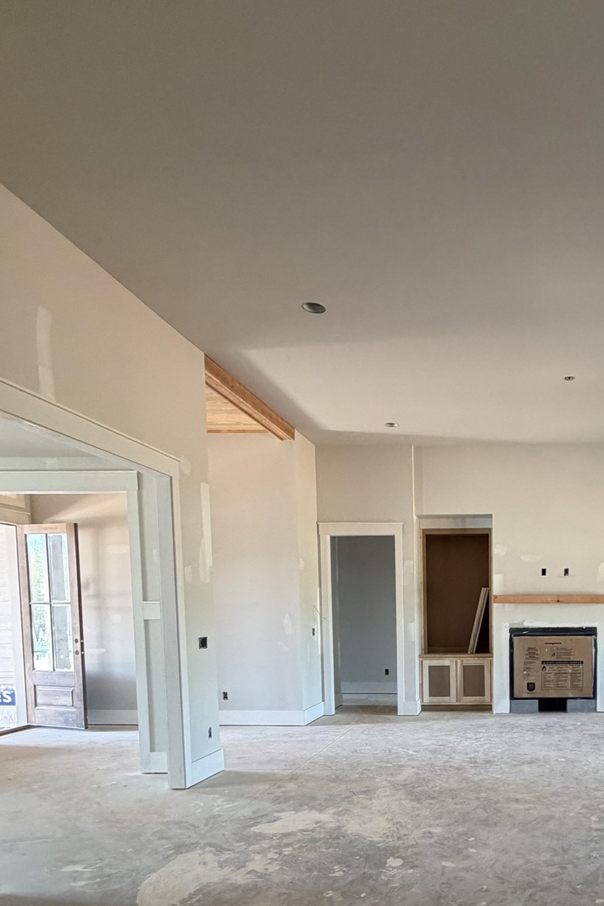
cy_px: 660
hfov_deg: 47.9
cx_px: 499
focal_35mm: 25
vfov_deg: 67.7
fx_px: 629
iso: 320
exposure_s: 1/119
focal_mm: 2.22
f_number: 2.2
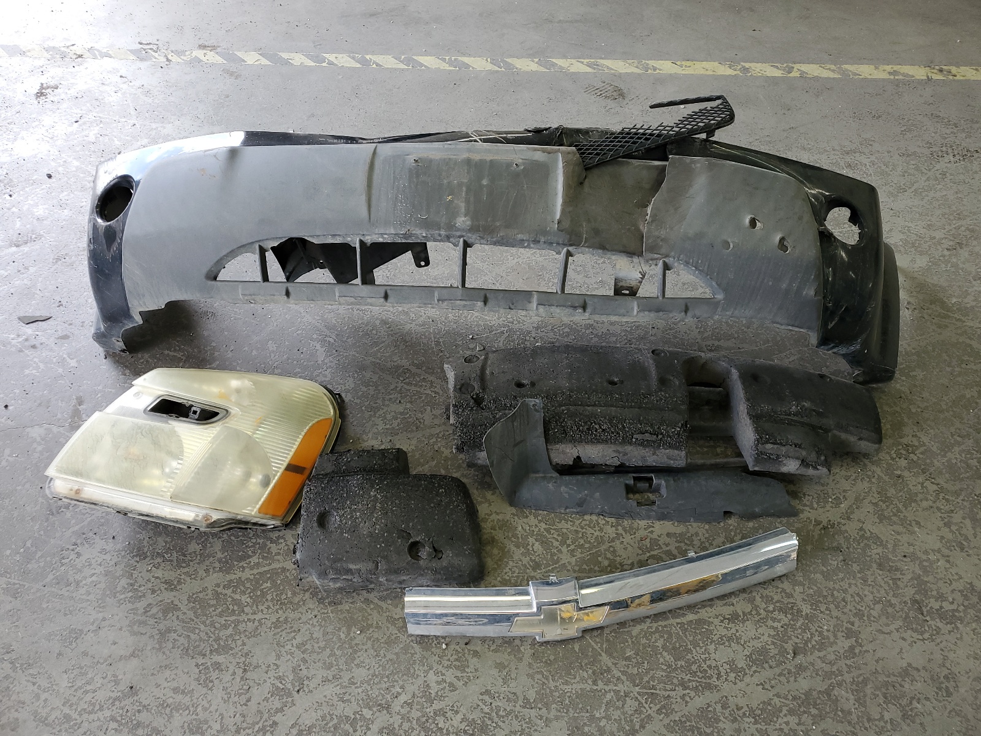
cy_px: 368
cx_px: 490
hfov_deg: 67.3
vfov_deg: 53.1
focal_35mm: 26
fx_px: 737
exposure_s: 1/120
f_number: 1.5
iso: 60
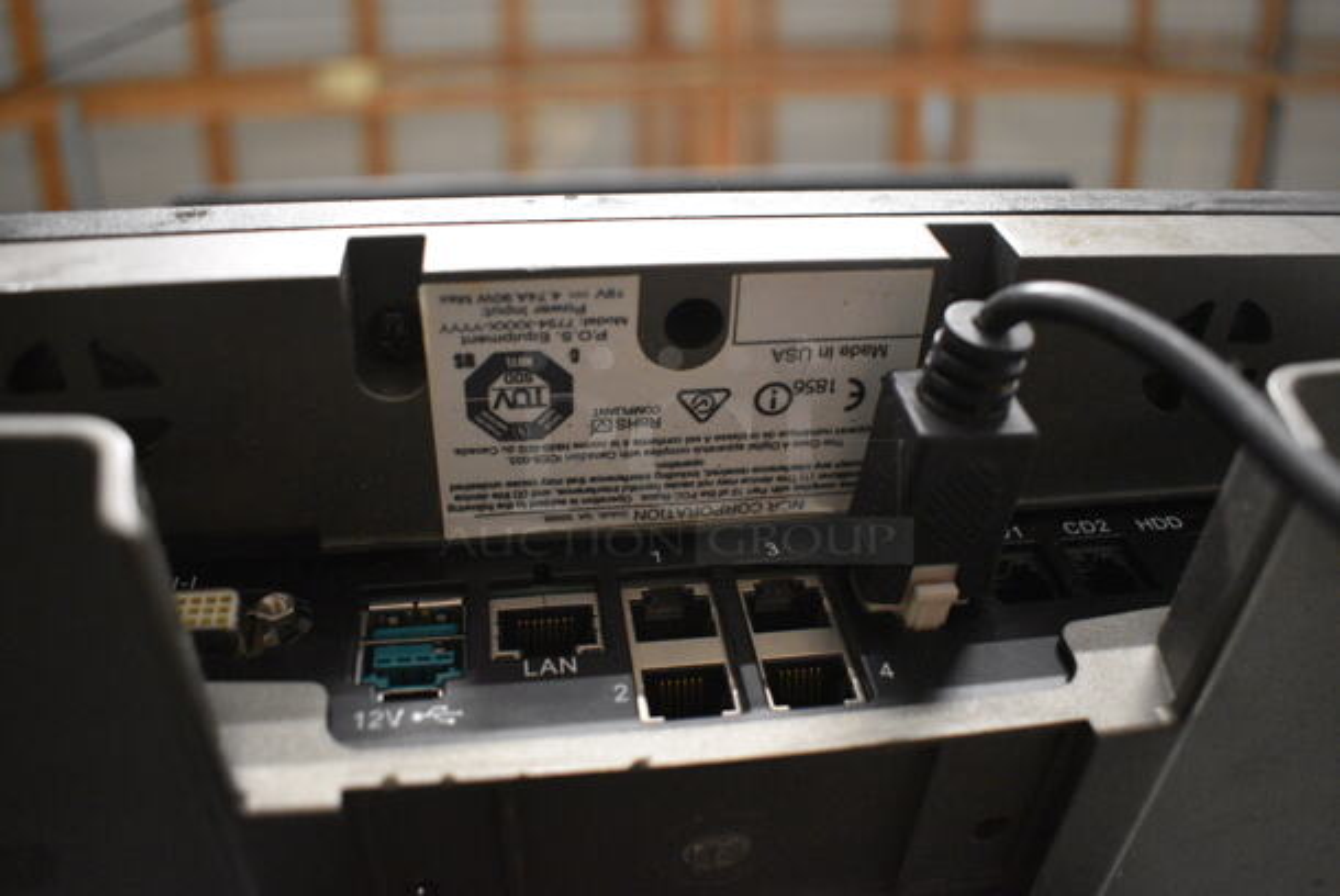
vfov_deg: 43.7
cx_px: 670
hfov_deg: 61.9
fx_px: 1118
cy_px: 448
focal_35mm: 30
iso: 3200
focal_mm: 20
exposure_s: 1/60
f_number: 3.8
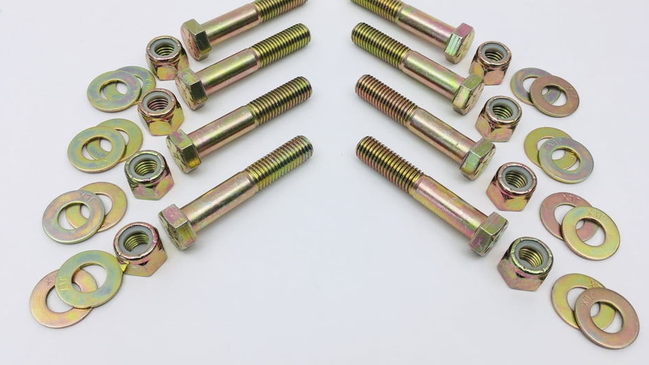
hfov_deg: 61.0
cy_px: 191
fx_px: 551
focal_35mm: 32
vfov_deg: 36.7
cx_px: 326
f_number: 2.2
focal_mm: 4.15
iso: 25
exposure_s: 1/133
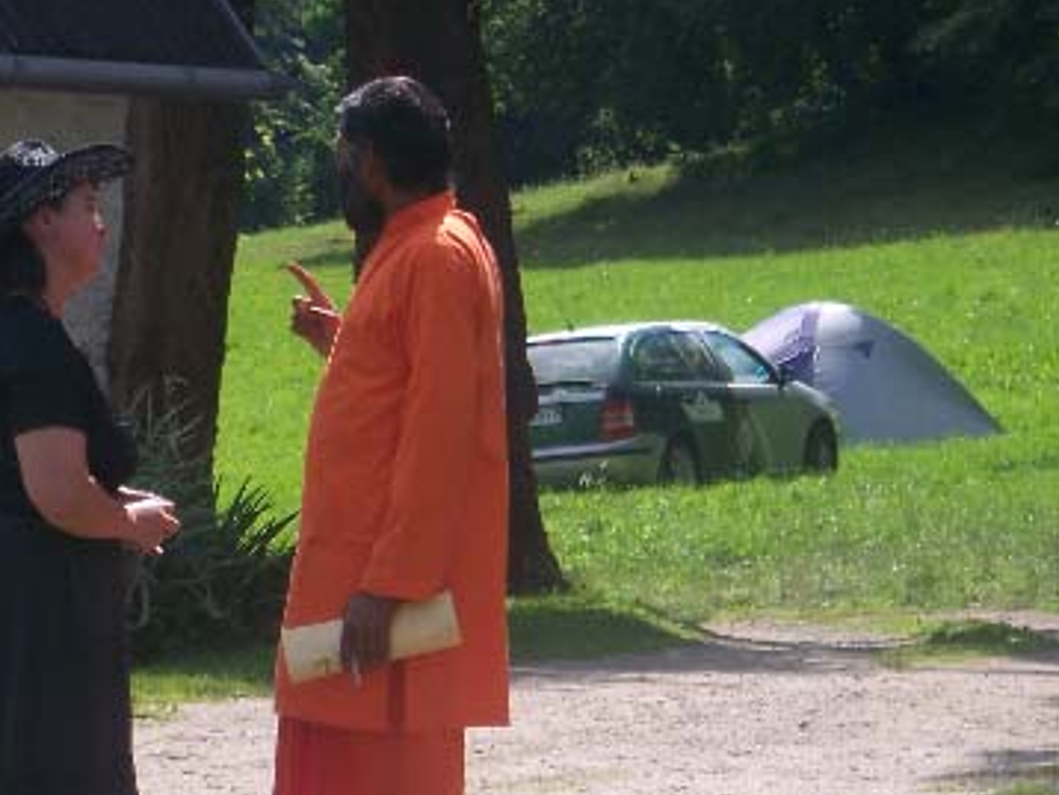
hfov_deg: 9.5
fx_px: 6398
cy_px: 461
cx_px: 349
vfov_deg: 7.1
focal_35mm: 209
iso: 50
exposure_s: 1/250
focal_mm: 19.2
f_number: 4.4
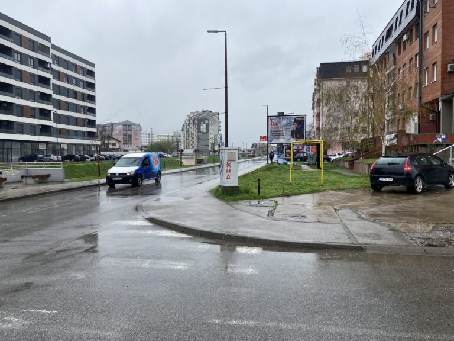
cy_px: 170
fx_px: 341
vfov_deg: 53.1
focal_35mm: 26
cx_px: 227
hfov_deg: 67.3
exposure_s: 1/1034
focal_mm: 4.25
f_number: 1.8
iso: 32
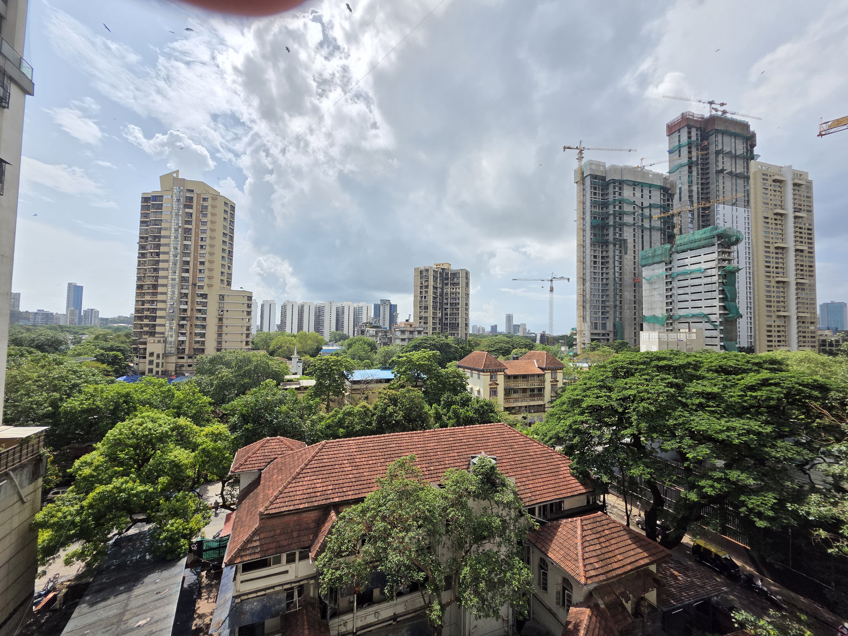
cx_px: 424
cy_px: 318
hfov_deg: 106.2
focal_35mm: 13
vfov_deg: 89.9
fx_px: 318
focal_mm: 2.2
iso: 40
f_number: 1.9
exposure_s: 1/2346
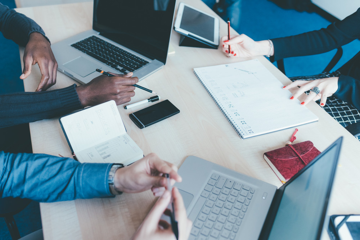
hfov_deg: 54.4
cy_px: 120
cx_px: 180
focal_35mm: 35
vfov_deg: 37.9
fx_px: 350
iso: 800
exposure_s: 1/320
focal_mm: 35
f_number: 2.8
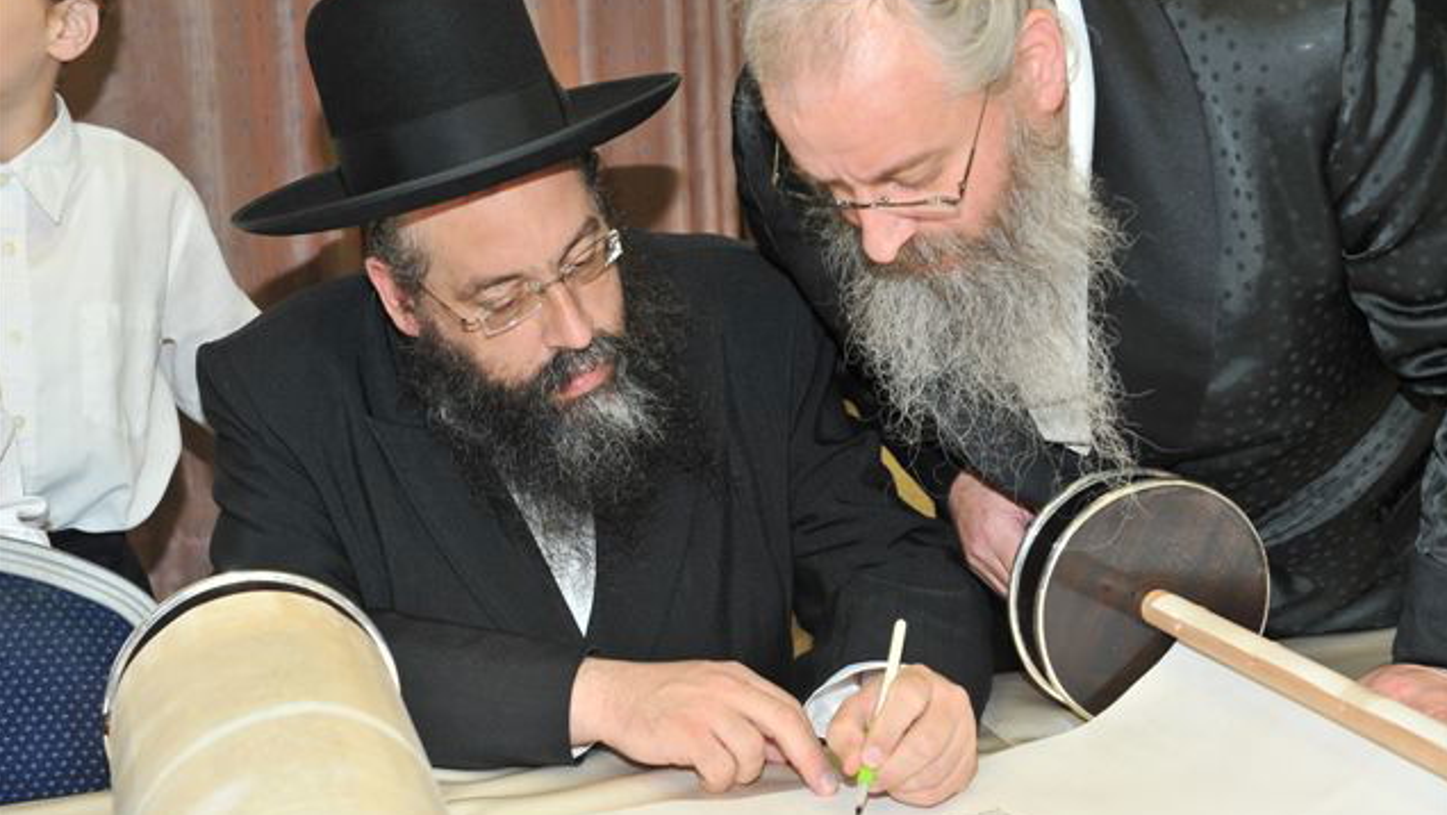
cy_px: 421
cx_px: 724
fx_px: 2264
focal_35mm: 59
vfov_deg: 20.4
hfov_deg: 35.4
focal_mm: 56
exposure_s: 1/60
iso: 500
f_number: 7.1
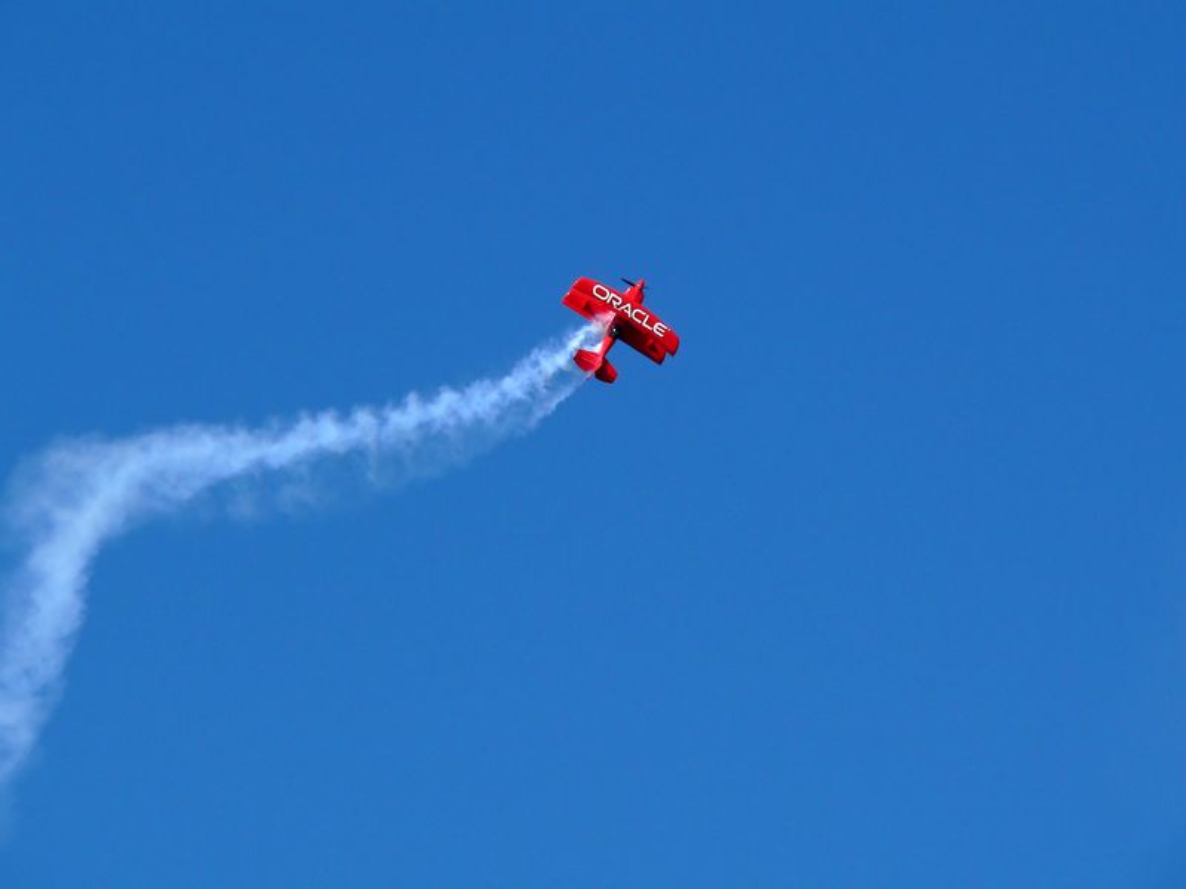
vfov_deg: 3.4
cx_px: 593
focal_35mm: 432
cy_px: 444
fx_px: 14801
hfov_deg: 4.6
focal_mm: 72
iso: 80
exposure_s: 1/1000
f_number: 5.6
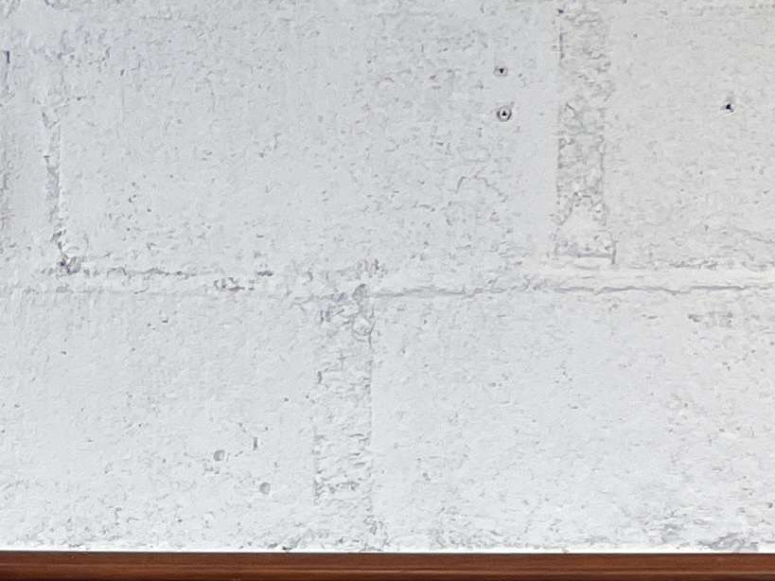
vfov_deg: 10.1
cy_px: 1415
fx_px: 2865
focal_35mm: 128
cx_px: 76
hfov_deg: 15.2
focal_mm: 4.2
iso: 125
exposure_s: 1/100
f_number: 1.6
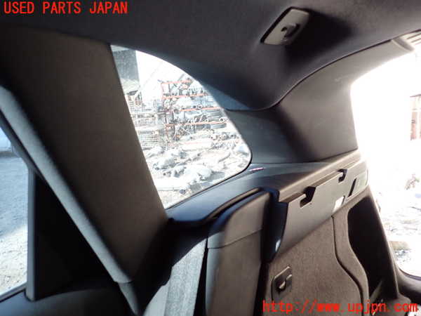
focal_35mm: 25
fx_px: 304
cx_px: 210
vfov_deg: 54.9
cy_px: 158
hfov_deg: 69.4
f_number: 2
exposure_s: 1/100
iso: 200
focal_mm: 4.5
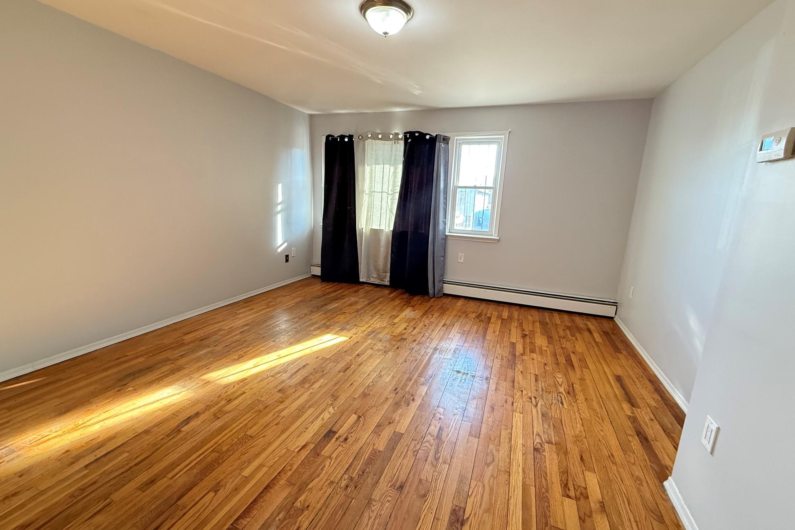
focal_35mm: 15
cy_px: 264
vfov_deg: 77.3
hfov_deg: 100.4
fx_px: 331
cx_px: 404
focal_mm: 2.22
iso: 500
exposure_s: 1/60
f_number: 2.2
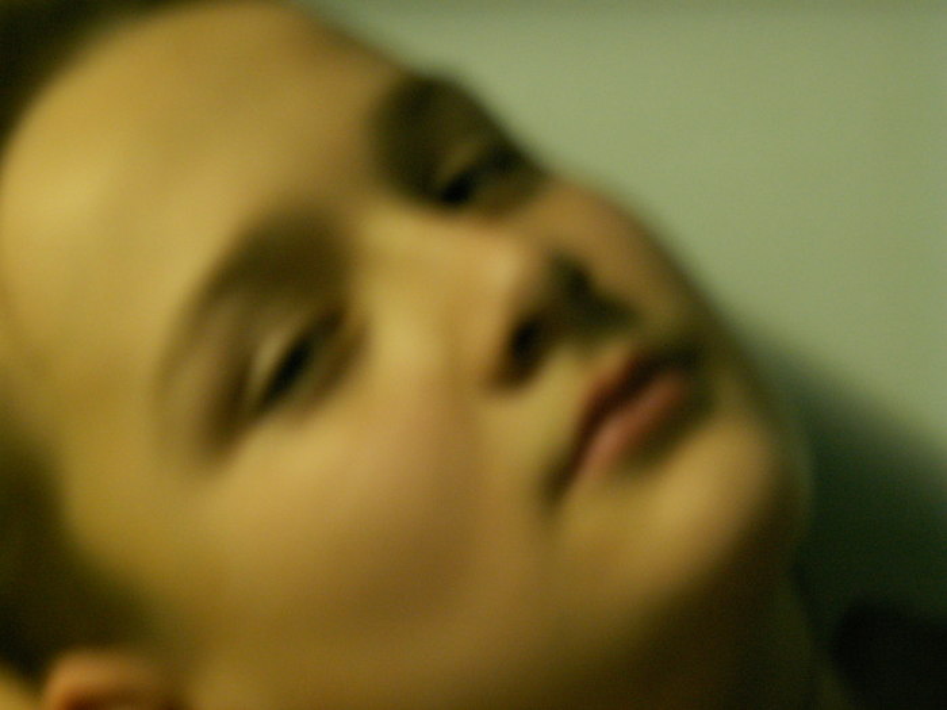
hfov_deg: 11.8
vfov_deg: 8.9
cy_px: 355
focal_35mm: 167
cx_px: 474
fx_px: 4569
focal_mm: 27.25
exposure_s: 1/1.25
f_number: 4
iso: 160
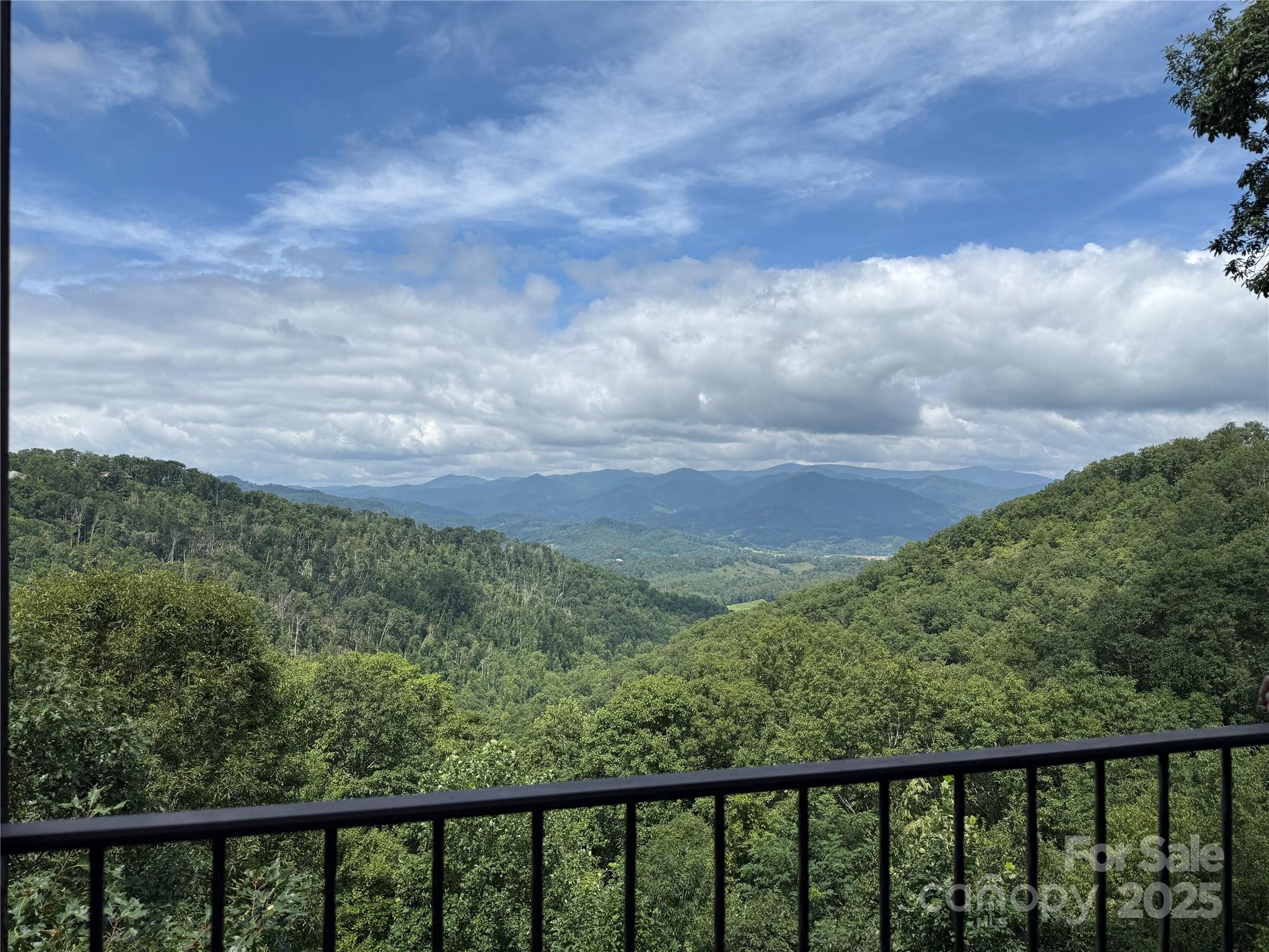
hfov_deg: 71.6
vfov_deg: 56.8
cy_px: 476
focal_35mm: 24
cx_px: 634
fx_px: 880
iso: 80
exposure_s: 1/7353
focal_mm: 6.76
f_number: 1.78
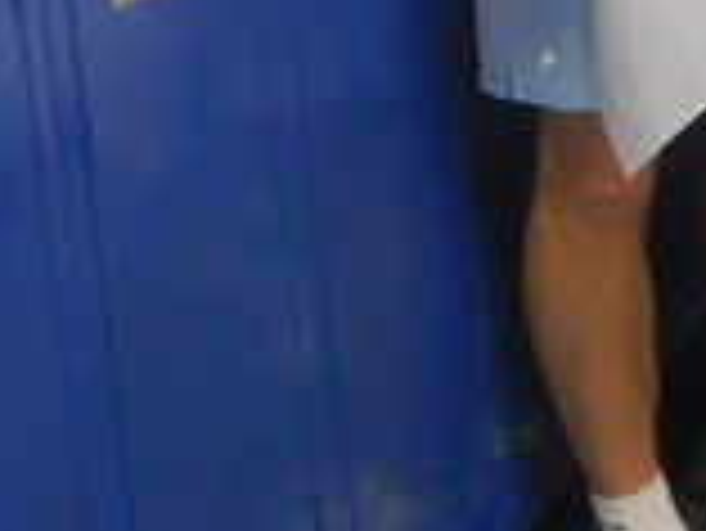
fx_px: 3062
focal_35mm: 150
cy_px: -477
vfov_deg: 9.4
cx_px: 1646
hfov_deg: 11.2
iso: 400
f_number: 3
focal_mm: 4
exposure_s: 1/25
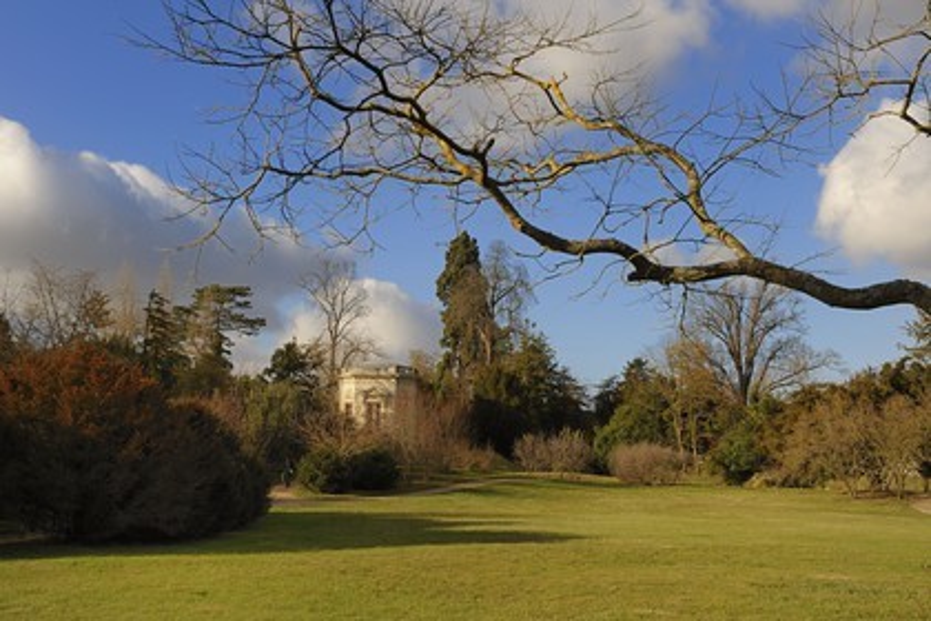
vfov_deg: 28.1
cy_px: 310
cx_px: 466
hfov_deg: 41.1
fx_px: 1241
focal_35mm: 48
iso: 200
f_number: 13
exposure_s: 1/160
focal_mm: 48
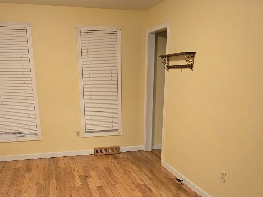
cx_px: 120
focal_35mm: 37
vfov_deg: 37.4
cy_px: 156
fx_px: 281
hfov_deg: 50.1
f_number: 1.8
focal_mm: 5.4
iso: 1000
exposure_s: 1/120
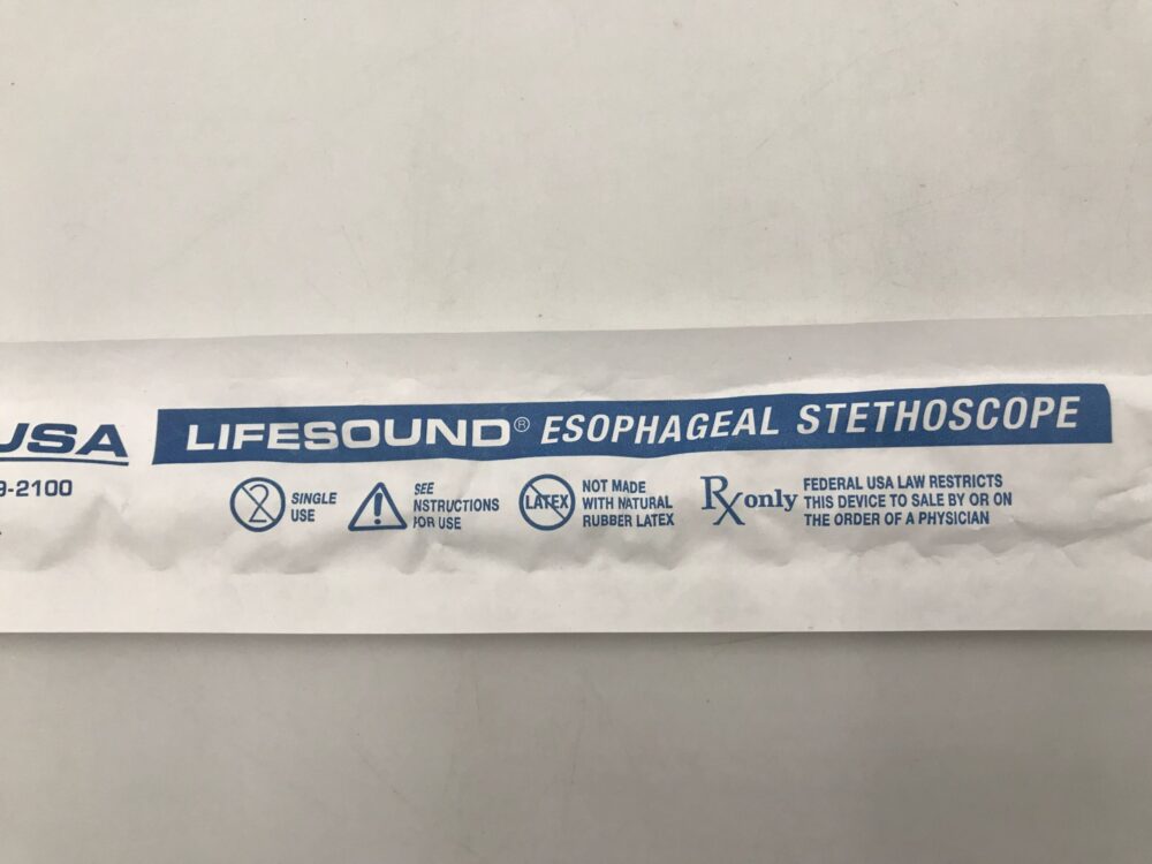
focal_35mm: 28
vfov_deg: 49.7
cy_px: 432
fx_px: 932
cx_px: 576
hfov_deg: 63.4
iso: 25
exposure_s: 1/40
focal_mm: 3.99
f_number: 1.8
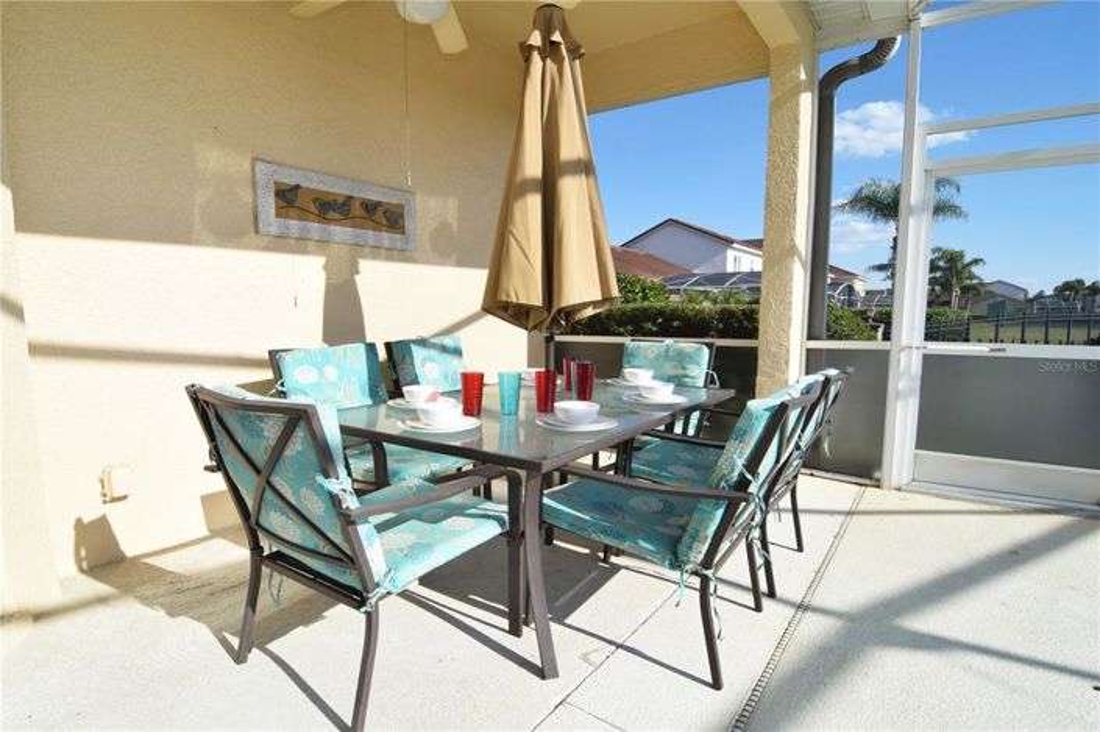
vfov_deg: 72.0
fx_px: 504
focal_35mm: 16
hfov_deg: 95.0
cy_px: 366
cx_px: 550
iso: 400
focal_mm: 11
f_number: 9
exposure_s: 1/500
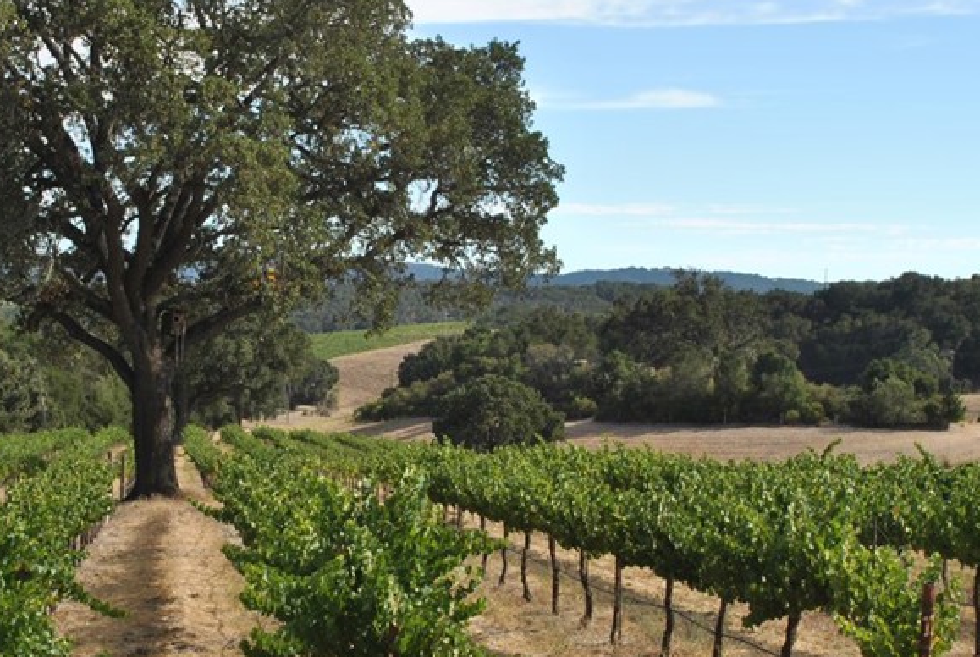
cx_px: 303
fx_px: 2096
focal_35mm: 77
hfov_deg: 26.1
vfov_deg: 17.8
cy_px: 301
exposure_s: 1/200
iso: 100
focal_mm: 29
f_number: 9
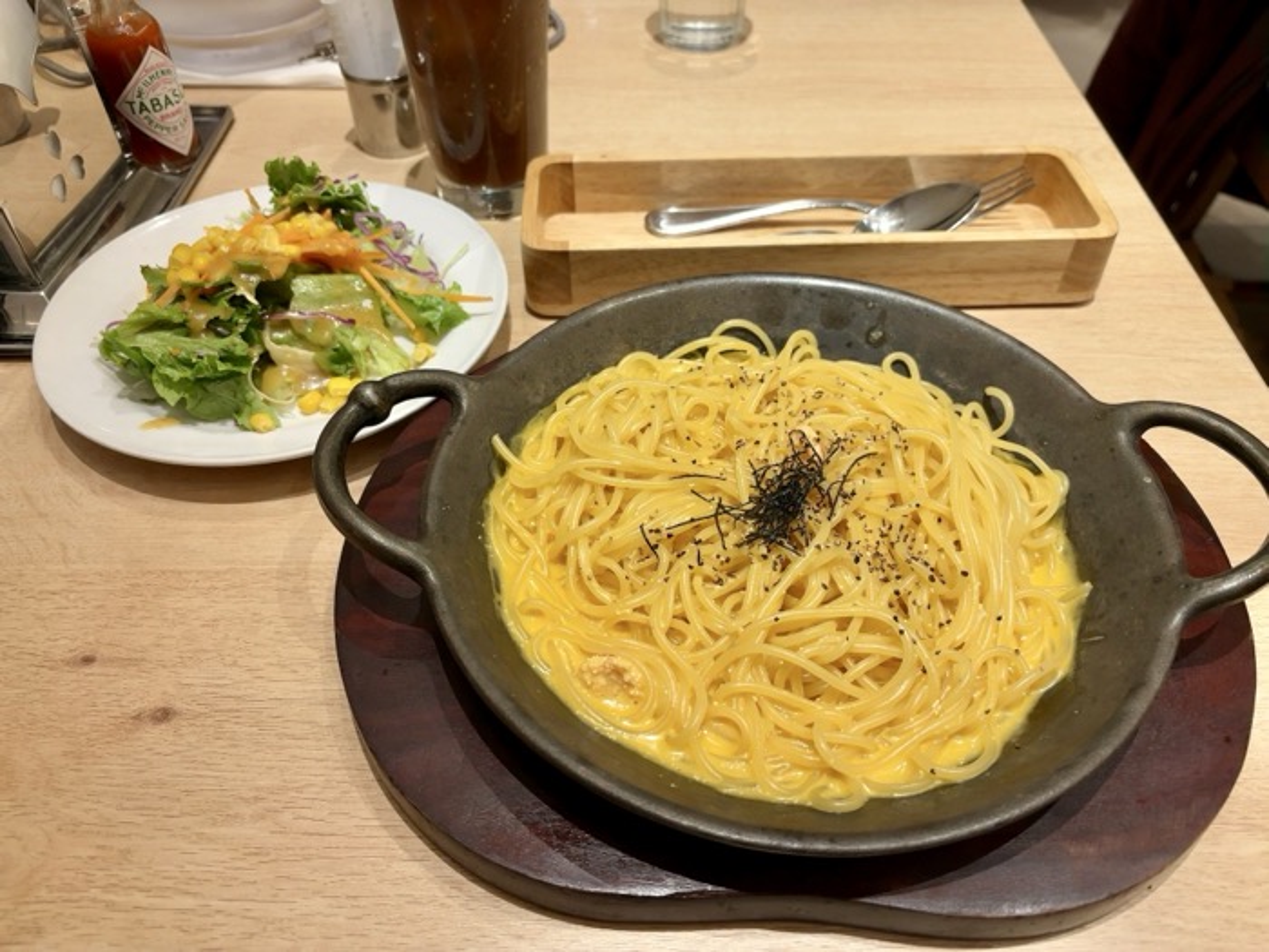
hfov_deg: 67.3
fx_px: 953
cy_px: 476
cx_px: 634
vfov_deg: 53.1
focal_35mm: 26
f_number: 1.6
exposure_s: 1/100
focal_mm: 5.96
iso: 80
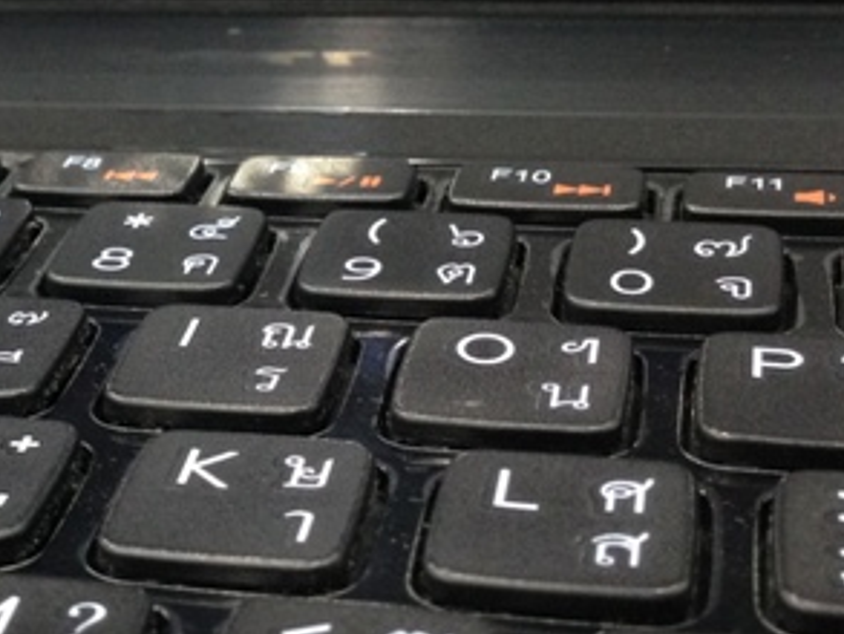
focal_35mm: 90
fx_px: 2195
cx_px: 112
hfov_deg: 21.4
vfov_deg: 16.4
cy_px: 288
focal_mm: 4.12
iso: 160
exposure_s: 1/20
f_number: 2.4
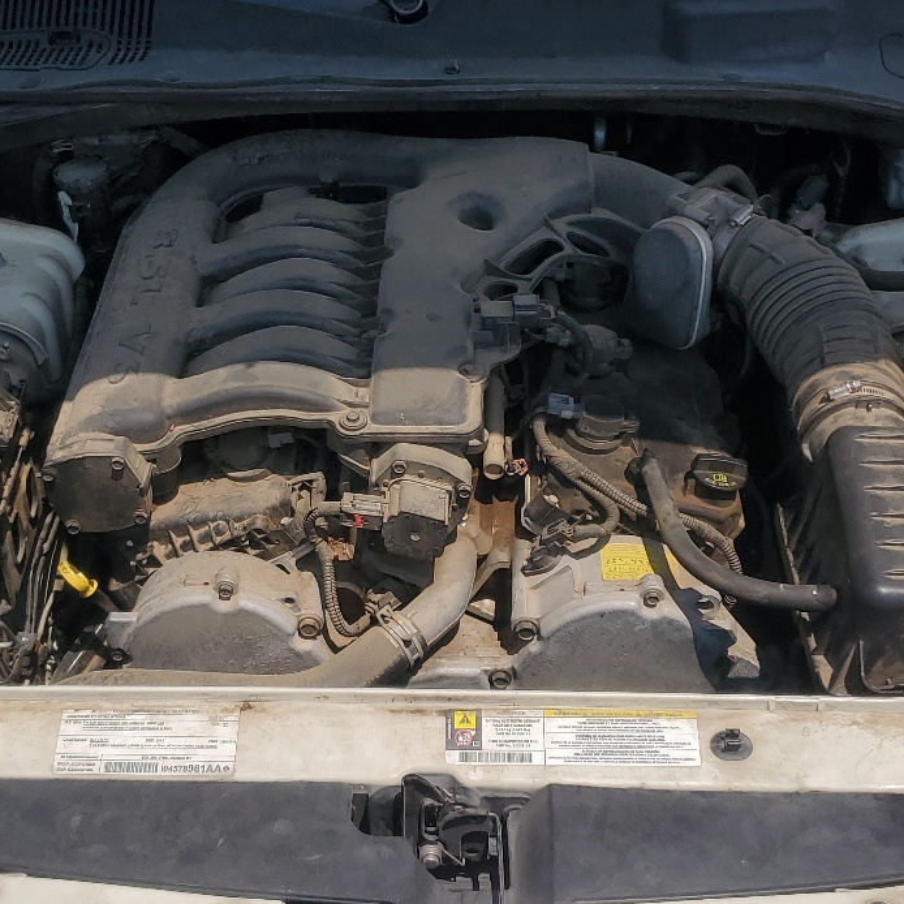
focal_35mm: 53
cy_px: 457
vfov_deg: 32.2
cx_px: 436
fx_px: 1566
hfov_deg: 32.2
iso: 50
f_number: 1.5
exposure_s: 1/10000
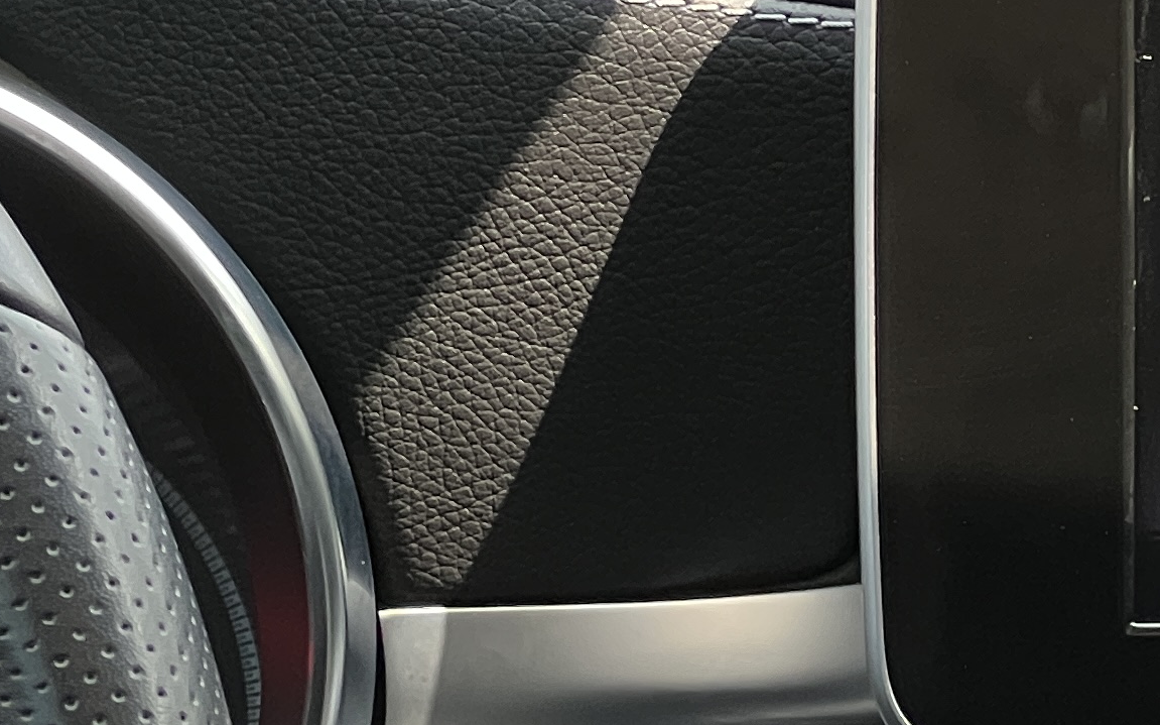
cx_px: 1702
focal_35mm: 286
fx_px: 9040
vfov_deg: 4.6
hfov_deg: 7.2
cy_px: 1146
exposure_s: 1/121
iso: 160
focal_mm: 9
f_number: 2.8
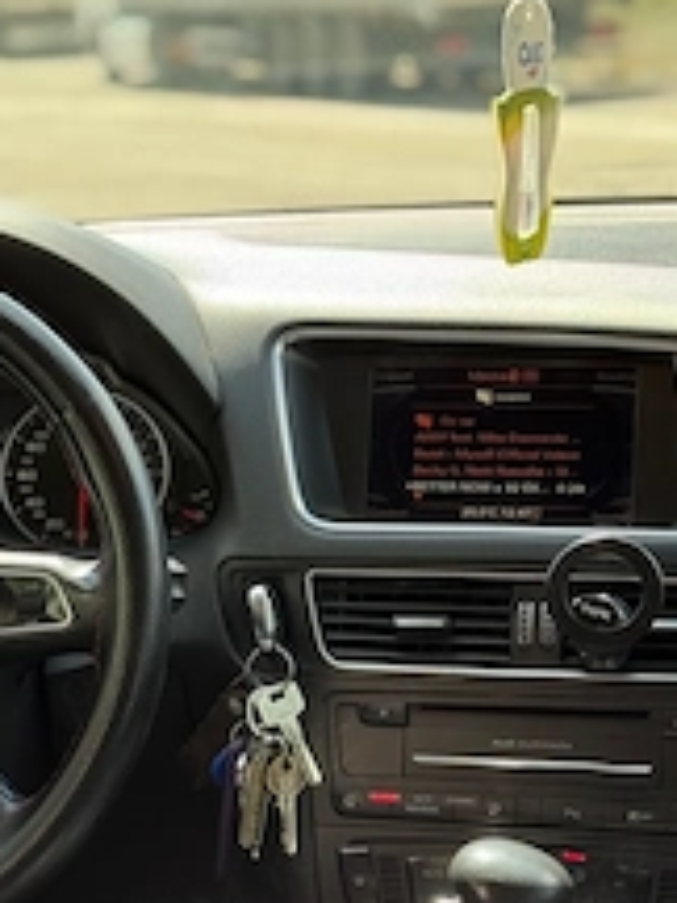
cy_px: 661
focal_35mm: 89
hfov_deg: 16.6
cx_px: 272
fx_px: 2321
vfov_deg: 21.8
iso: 100
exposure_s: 1/242
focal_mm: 6.76
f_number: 1.78
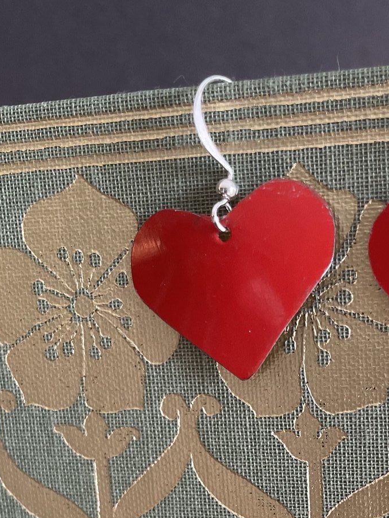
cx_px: 326
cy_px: 529
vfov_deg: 32.0
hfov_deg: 26.0
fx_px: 824
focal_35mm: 55
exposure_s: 1/60
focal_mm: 4.2
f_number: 1.6
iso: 125
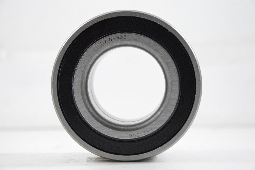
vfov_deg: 9.9
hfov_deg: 14.9
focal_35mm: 138
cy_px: 85
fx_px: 977
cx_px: 128
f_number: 7.1
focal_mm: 92
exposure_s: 1/100
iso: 3200
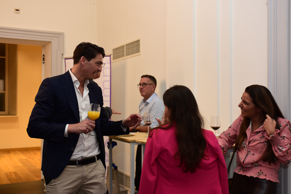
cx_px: 146
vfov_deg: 24.2
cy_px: 97
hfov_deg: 35.6
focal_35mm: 56
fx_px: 453
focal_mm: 56
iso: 500
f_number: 3.2
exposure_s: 1/80
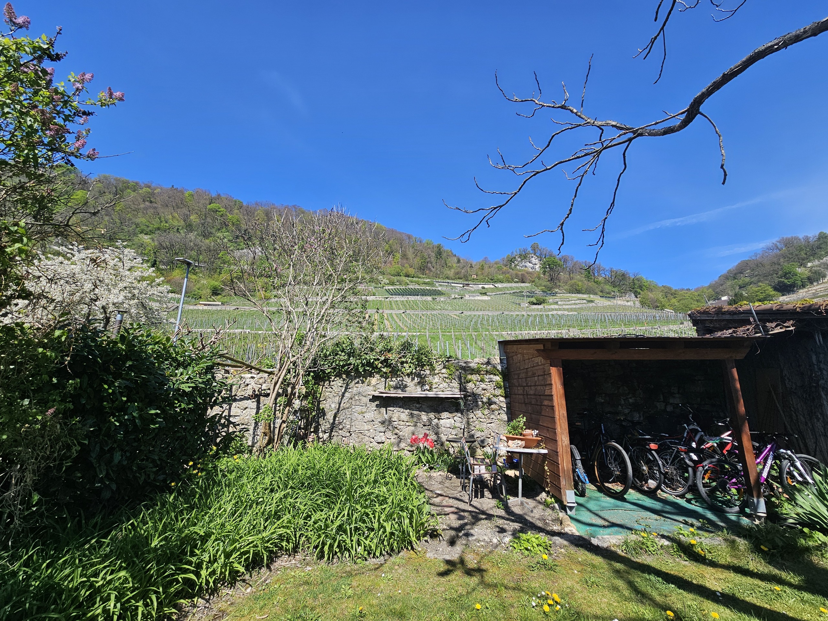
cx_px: 414
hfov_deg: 106.2
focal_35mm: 13
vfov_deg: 89.9
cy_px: 310
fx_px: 311
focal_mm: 2.2
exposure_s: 1/1521
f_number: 2.2
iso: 50
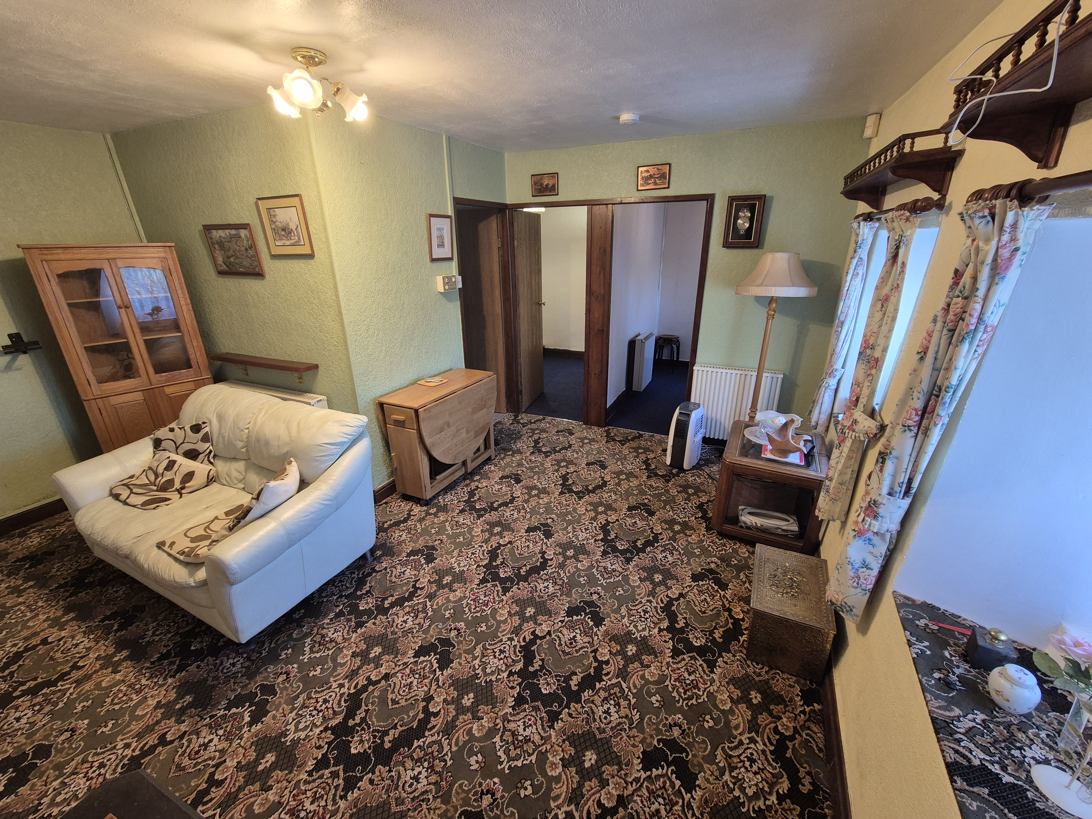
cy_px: 410
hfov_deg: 106.2
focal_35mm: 13
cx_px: 546
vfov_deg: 89.9
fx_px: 410
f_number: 2.2
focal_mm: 2.2
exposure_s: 1/50
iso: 200
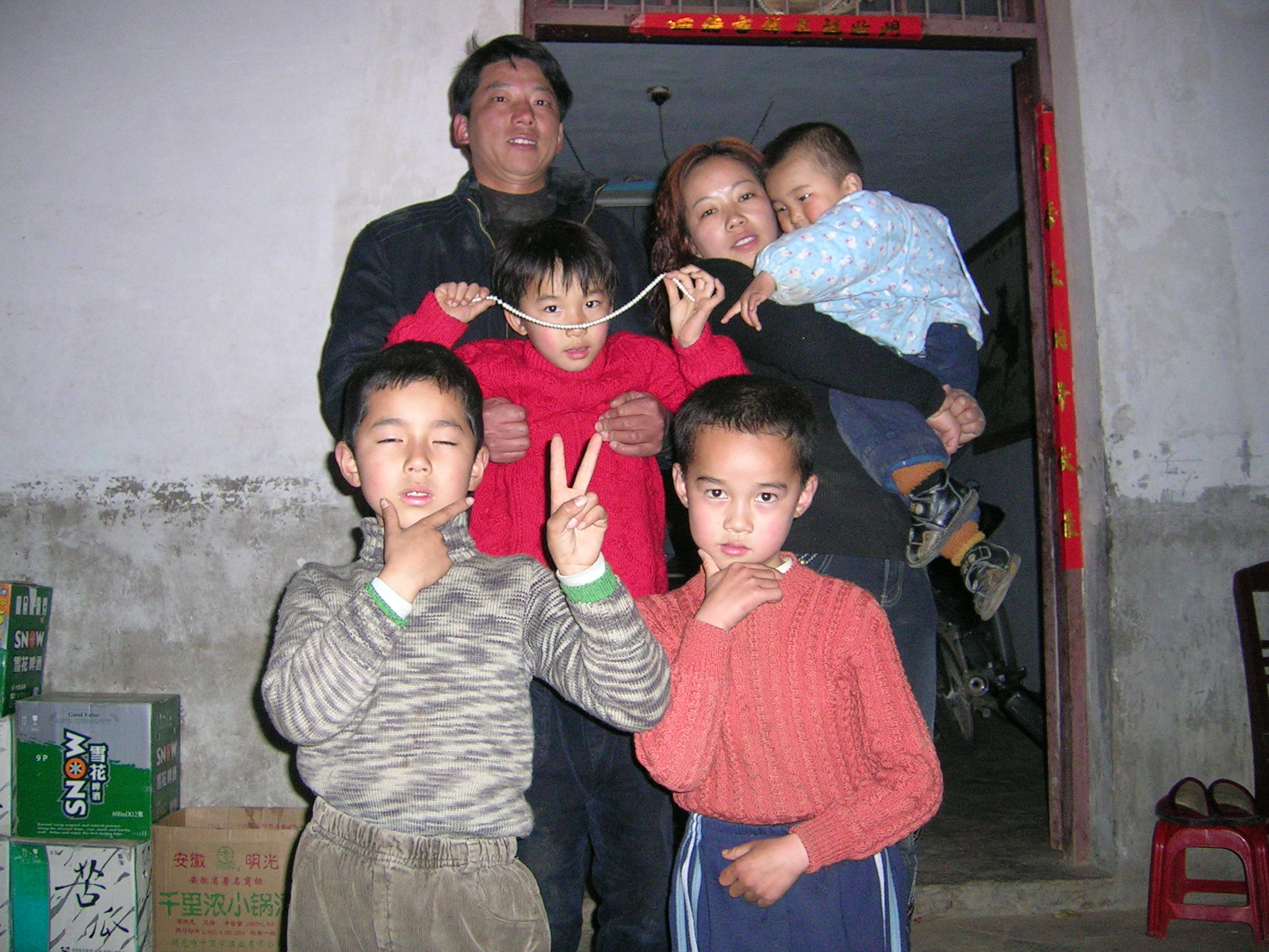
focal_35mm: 35
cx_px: 634
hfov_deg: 52.6
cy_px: 476
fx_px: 1283
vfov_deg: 40.7
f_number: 2.8
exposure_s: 1/60.1
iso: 180
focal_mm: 5.4
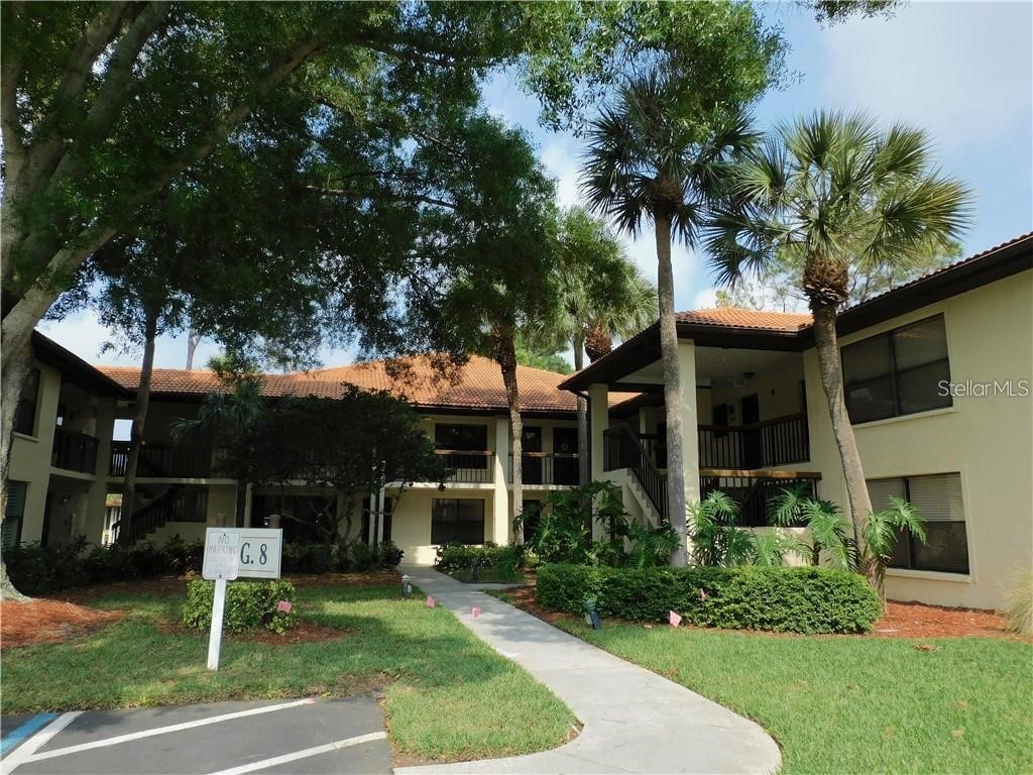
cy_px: 388
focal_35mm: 24
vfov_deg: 56.8
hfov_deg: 71.6
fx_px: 716
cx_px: 516
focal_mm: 4.3
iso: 125
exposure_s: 1/1000
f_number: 3.3
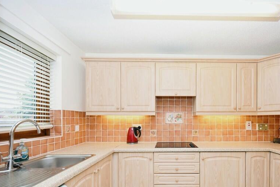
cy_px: 125
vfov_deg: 62.8
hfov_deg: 85.8
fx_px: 148
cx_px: 168
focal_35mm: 19
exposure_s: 1/60
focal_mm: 14
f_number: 4
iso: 280
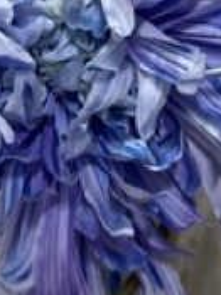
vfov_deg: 21.5
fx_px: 750
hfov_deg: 16.6
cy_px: -2
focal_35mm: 88
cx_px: 46
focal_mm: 6.86
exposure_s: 1/50
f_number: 1.78
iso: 500
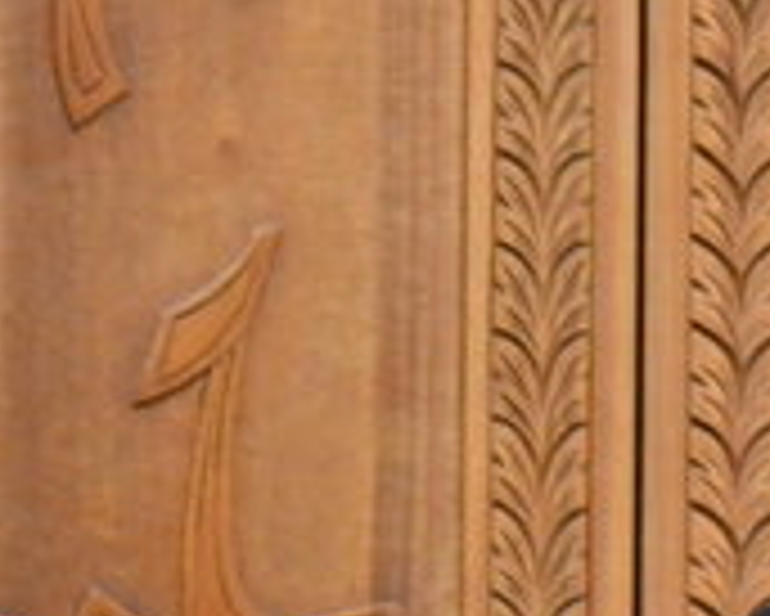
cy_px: 510
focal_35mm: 808
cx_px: 1202
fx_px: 18424
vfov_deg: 1.9
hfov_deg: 2.4
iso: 1600
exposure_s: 1/100
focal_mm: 105
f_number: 5.6
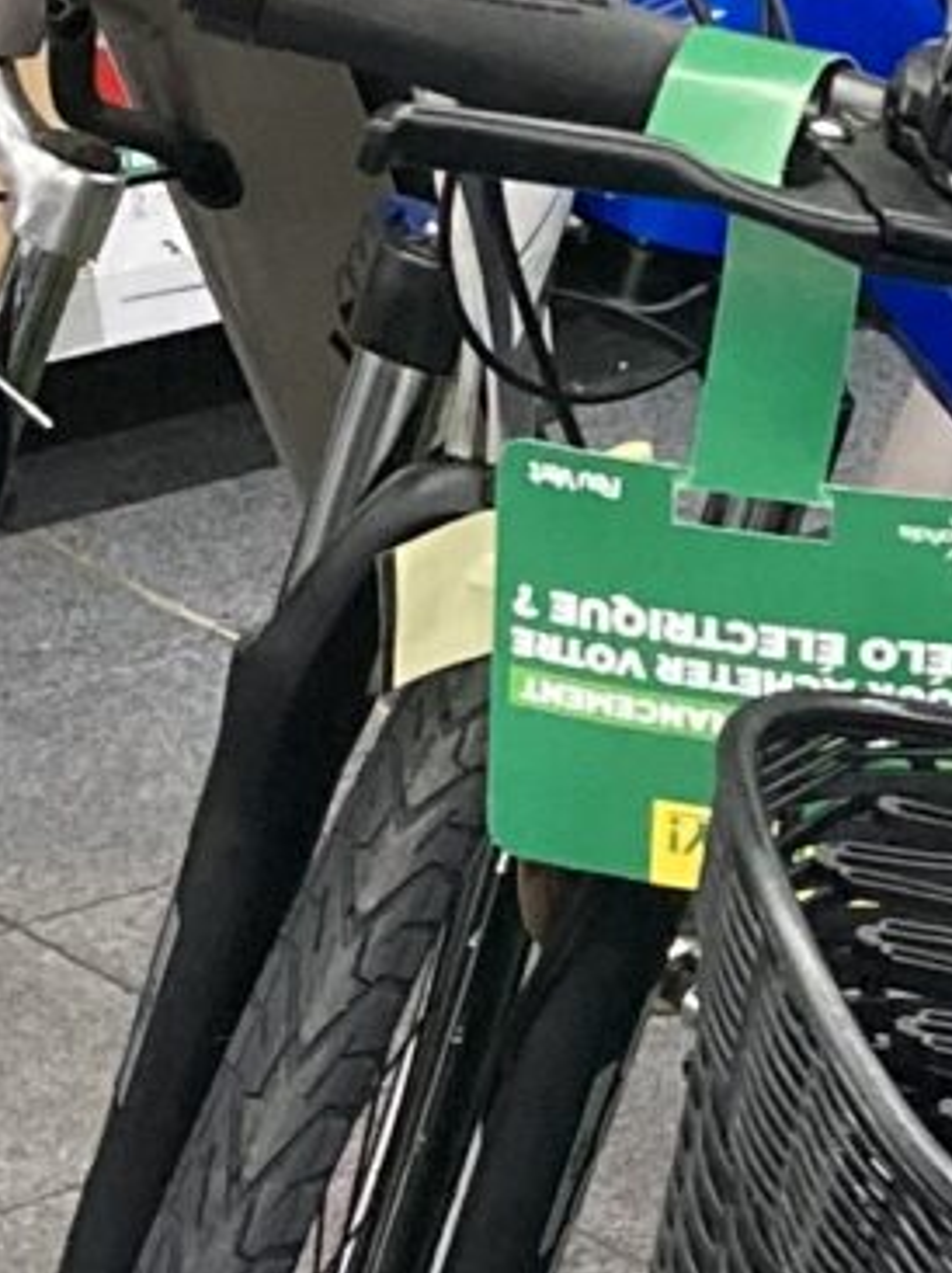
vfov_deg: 10.0
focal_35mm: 196
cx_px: 2352
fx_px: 7196
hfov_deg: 7.1
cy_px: 1276
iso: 160
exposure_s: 1/50
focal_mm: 3.99
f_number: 1.8
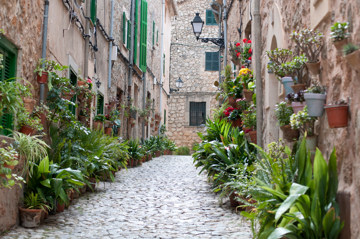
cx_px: 180
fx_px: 749
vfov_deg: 18.1
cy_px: 120
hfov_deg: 27.0
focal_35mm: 75
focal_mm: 50
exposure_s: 1/200
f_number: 4.5
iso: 200
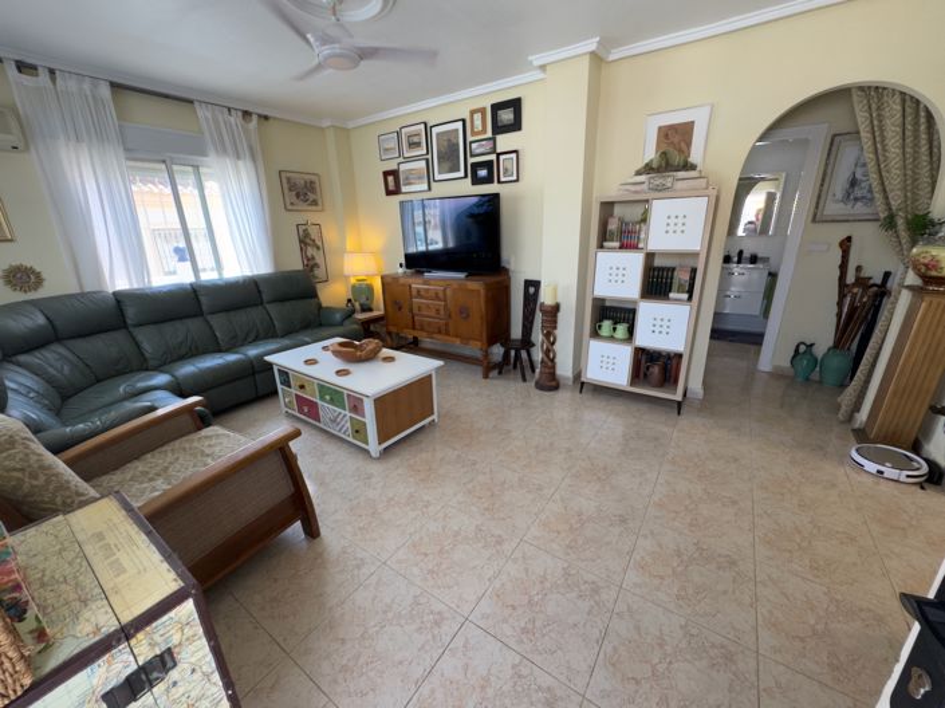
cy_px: 354
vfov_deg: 85.6
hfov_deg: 102.1
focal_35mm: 14
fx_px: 382
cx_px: 472
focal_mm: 2.22
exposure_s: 1/100
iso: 125
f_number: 2.2
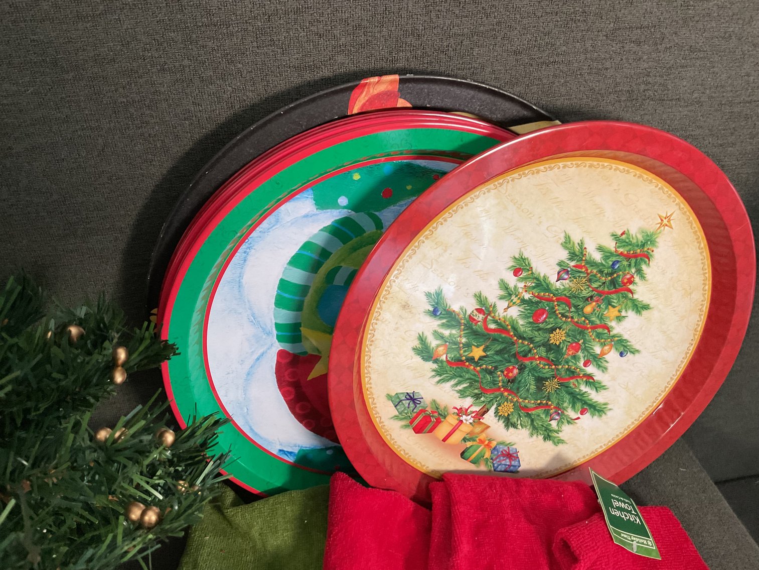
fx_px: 636
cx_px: 380
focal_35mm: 29
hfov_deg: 61.7
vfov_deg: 48.2
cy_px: 285
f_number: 1.8
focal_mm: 3
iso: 200
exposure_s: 1/40
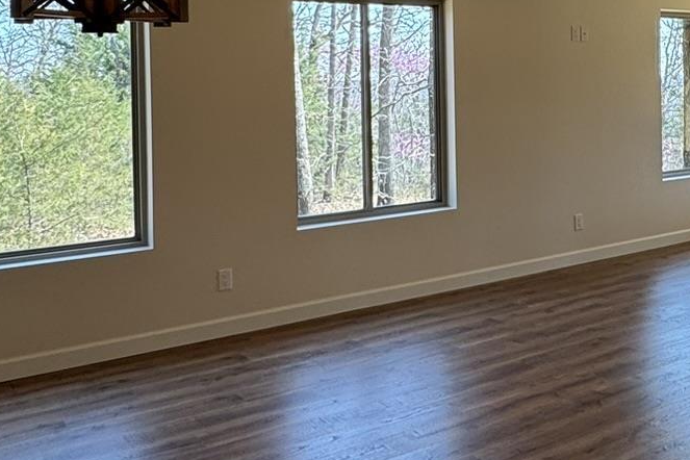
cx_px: 536
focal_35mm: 45
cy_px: 91
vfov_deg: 29.2
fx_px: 862
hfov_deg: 42.0
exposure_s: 1/120
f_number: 2.2
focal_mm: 2.22
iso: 64
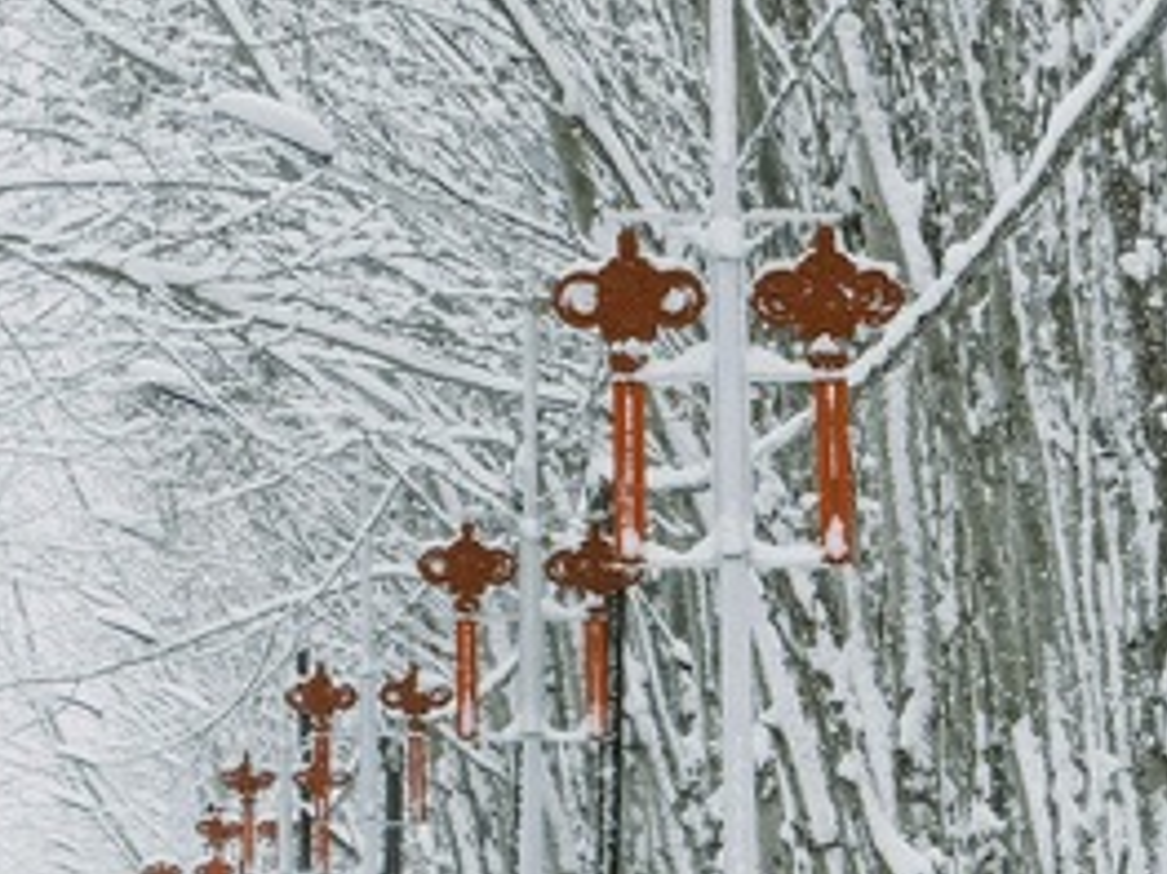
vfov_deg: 3.2
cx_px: -386
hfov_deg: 4.2
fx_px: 15770
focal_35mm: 468
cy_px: -89
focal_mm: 15.66
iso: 50
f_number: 2.8
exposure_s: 1/728
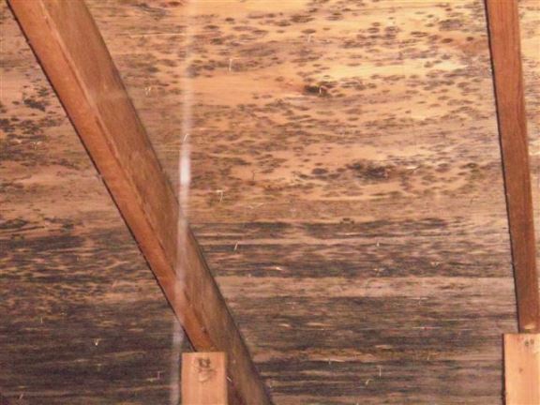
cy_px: 202
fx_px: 1778
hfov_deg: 17.3
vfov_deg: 13.0
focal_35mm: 114
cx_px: 270
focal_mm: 20.1
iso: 1600
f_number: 5
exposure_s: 1/250
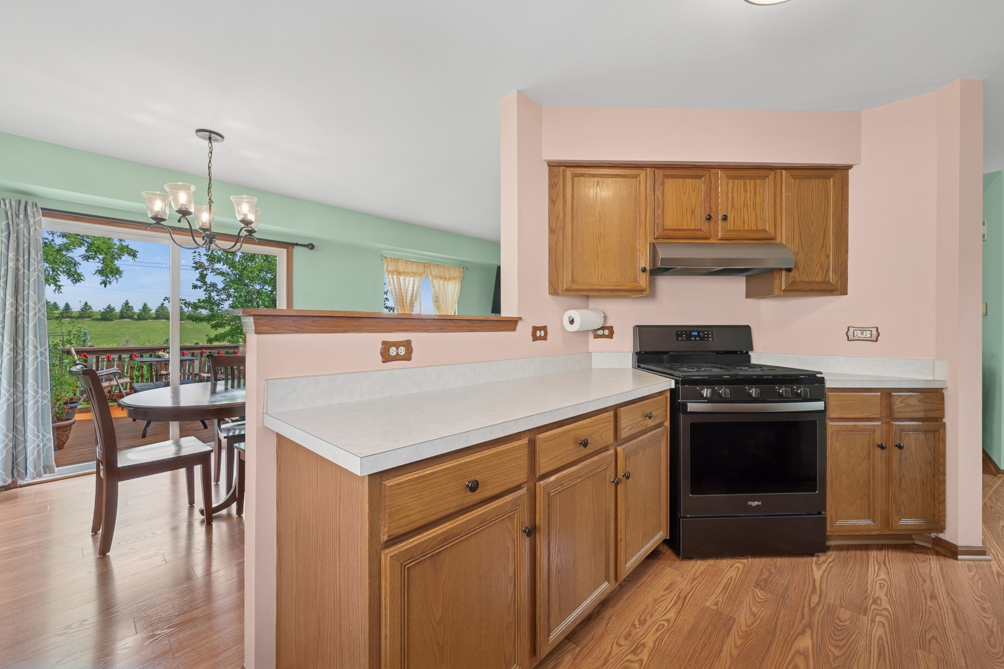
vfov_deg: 81.2
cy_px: 334
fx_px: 390
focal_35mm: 14
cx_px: 502
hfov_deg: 104.3
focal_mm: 14
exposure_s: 1/30
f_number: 9.5
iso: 200
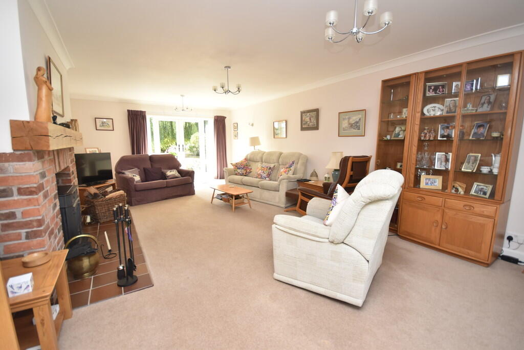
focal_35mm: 15
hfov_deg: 100.4
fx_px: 218
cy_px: 175
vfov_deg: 77.3
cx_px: 262
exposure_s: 1/200
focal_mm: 10
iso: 560
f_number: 5
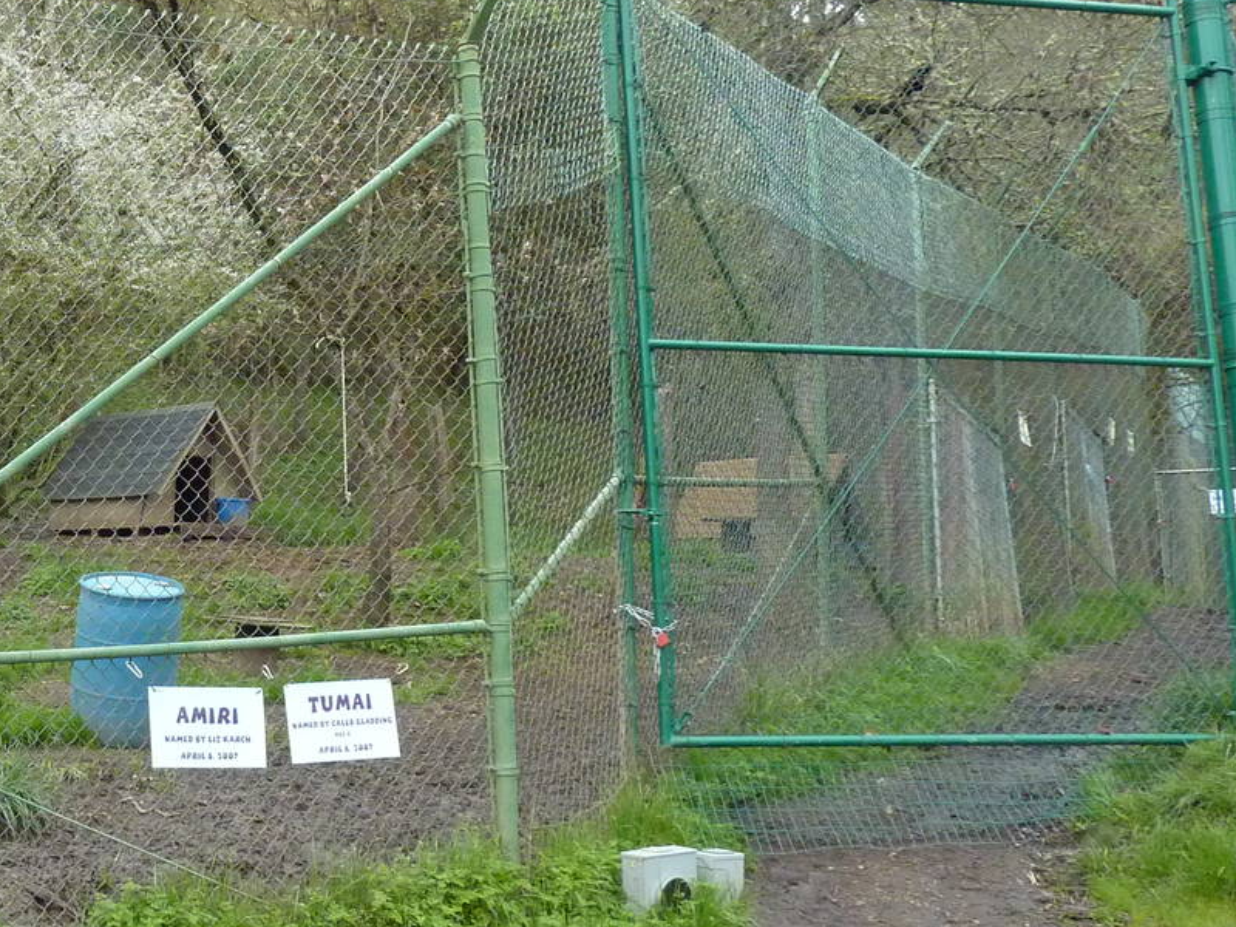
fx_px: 1785
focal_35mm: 50
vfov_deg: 29.1
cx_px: 15
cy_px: 447
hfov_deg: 34.9
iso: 320
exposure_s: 1/500
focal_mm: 4.1
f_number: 3.3
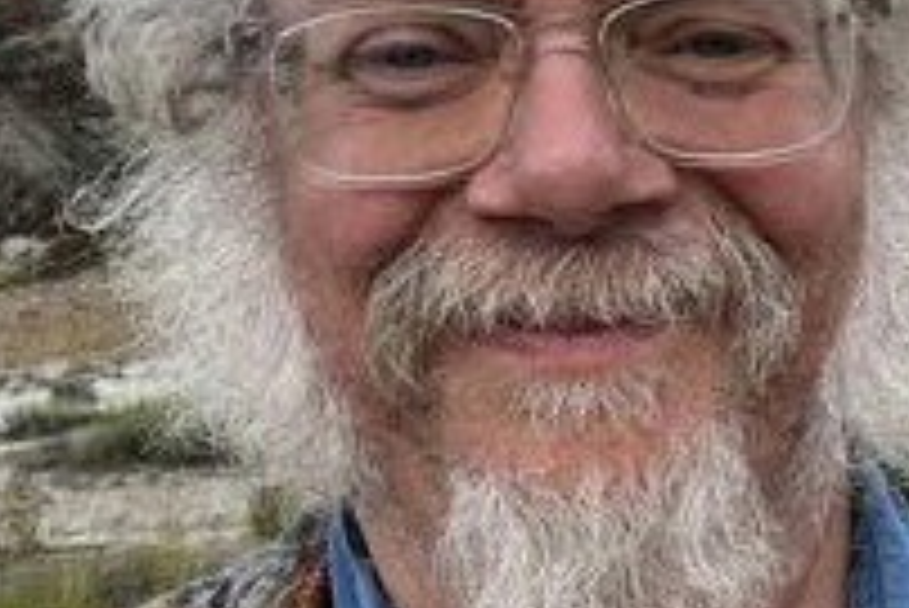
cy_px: 185
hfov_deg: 29.5
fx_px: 1718
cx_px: 576
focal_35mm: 68
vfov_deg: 20.0
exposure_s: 1/422
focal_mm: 2.71
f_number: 2.2
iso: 32
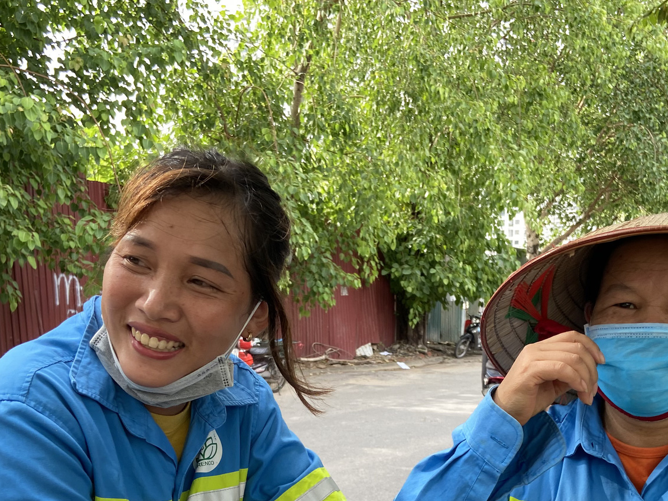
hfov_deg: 41.2
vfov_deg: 30.3
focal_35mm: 46
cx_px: 368
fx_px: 888
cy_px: 438
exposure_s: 1/122
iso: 40
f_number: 1.8
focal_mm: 4.25
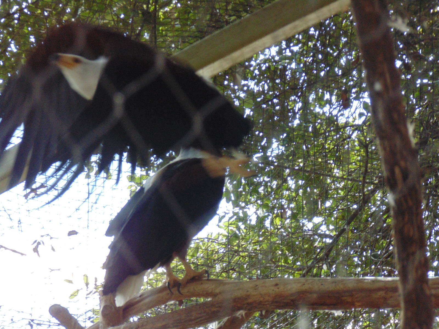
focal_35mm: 280
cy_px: 164
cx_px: 220
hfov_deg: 7.1
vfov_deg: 5.3
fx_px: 3551
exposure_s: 1/125
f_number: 5.8
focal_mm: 50.1
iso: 320
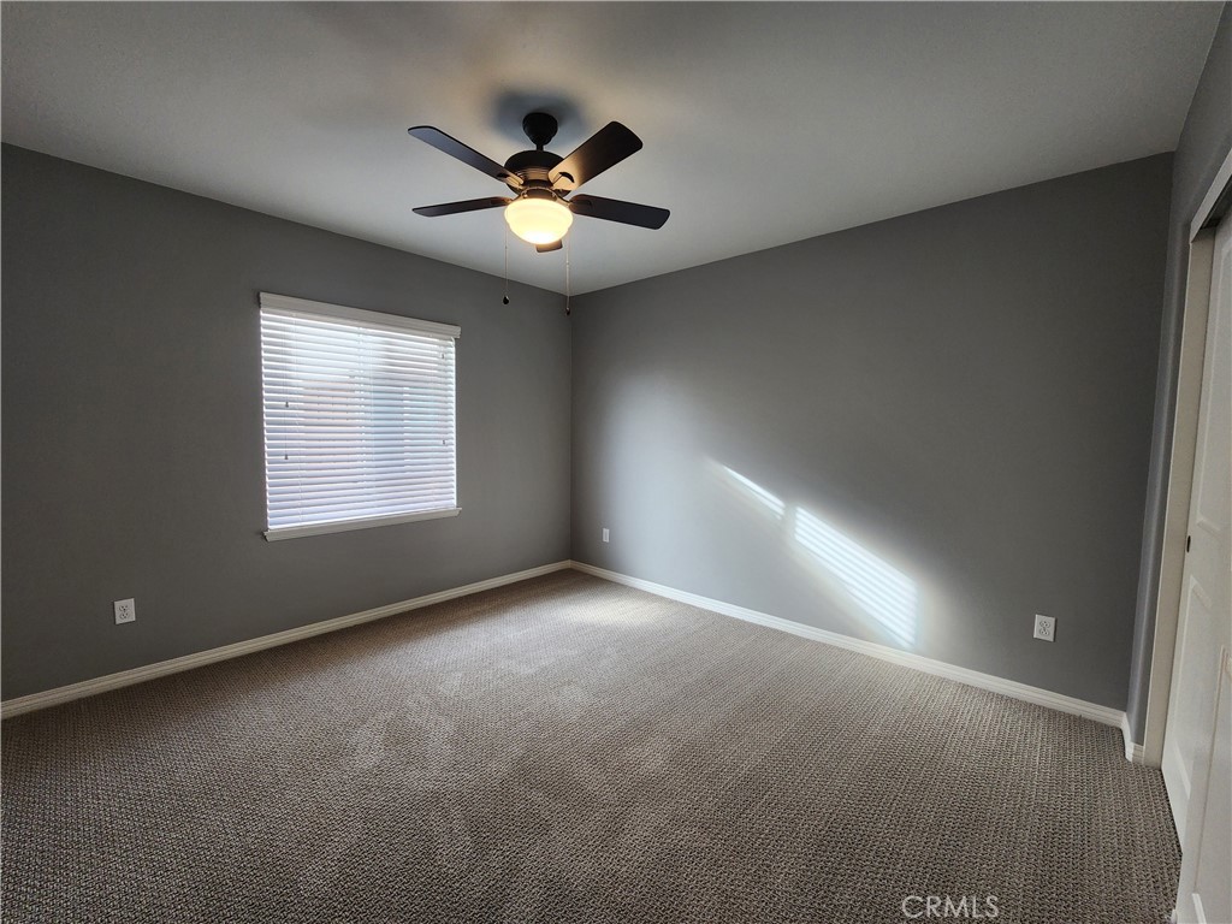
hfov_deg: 106.2
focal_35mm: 13
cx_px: 616
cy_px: 462
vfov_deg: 89.9
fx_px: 463
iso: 160
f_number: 2.2
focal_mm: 2.2
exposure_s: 1/60
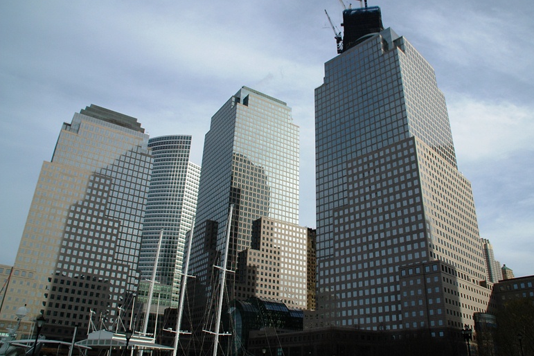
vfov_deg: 46.4
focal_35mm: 28
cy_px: 174
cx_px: 275
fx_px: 415
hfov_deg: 65.5
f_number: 11
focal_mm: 18
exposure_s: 1/400
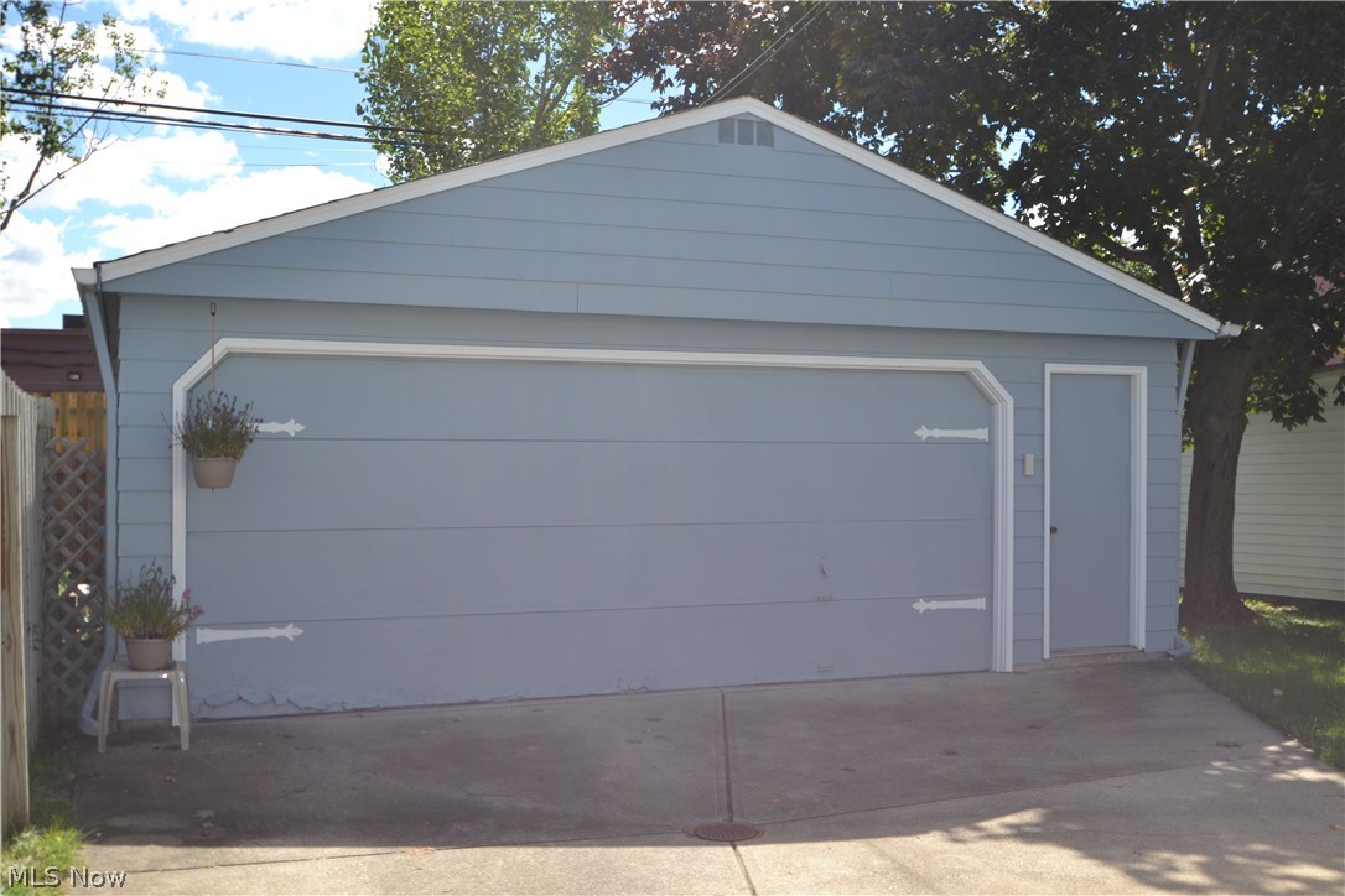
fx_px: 1345
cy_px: 448
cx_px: 672
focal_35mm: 36
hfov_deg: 53.1
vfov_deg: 36.9
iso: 100
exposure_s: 1/200
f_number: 7.1
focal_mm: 24
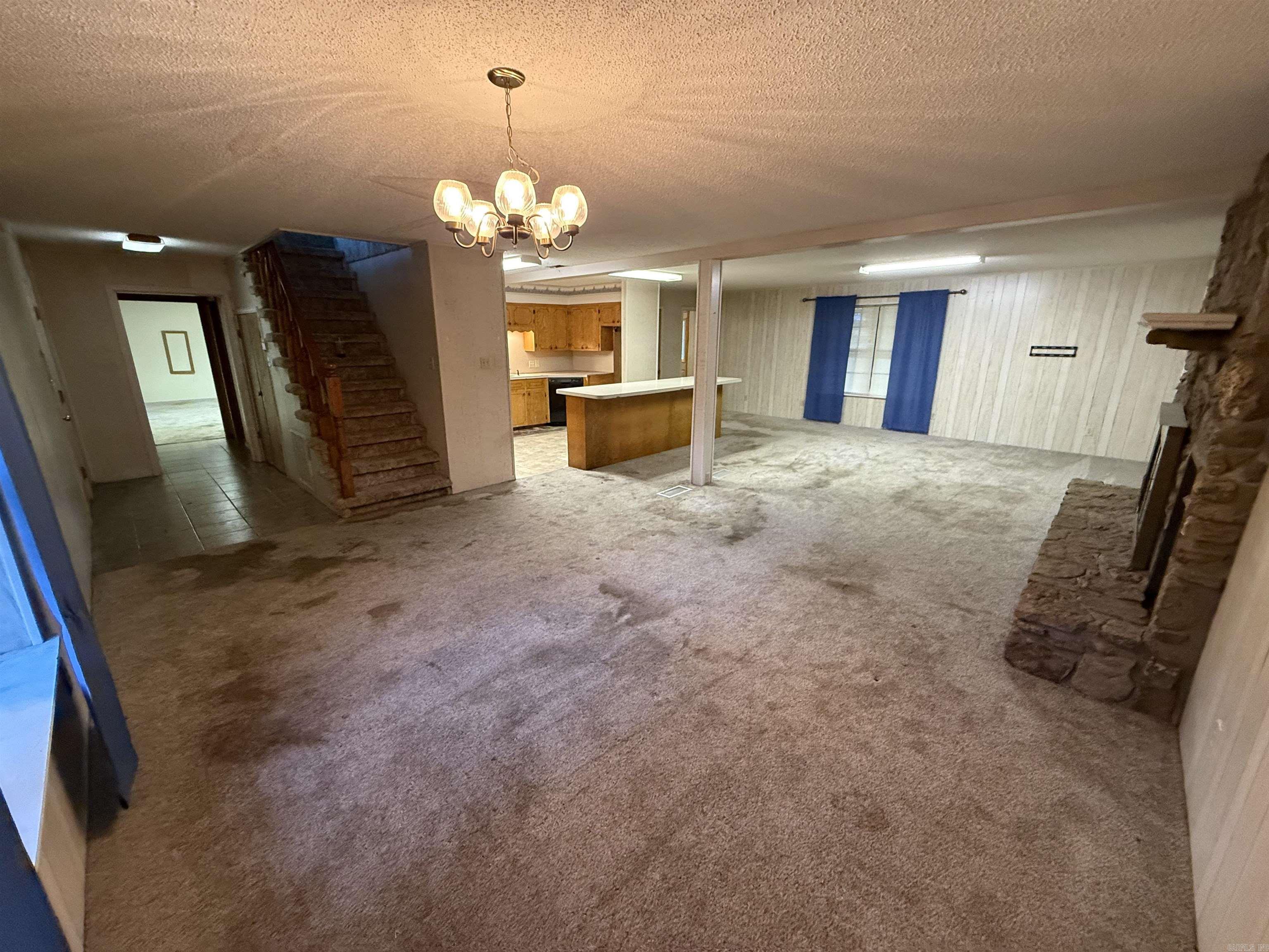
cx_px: 634
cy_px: 476
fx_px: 513
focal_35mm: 14
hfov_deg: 102.1
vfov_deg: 85.7
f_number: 2.2
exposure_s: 1/60
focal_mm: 2.22
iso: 640
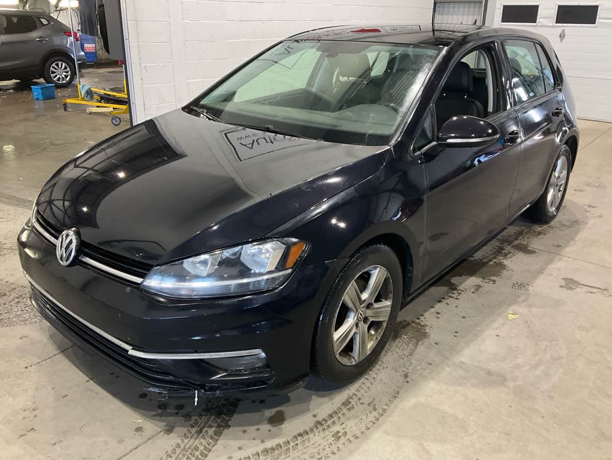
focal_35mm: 30
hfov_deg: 59.9
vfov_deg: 46.8
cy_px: 227
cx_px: 302
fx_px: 531
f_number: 1.8
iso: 100
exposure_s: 1/60
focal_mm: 3
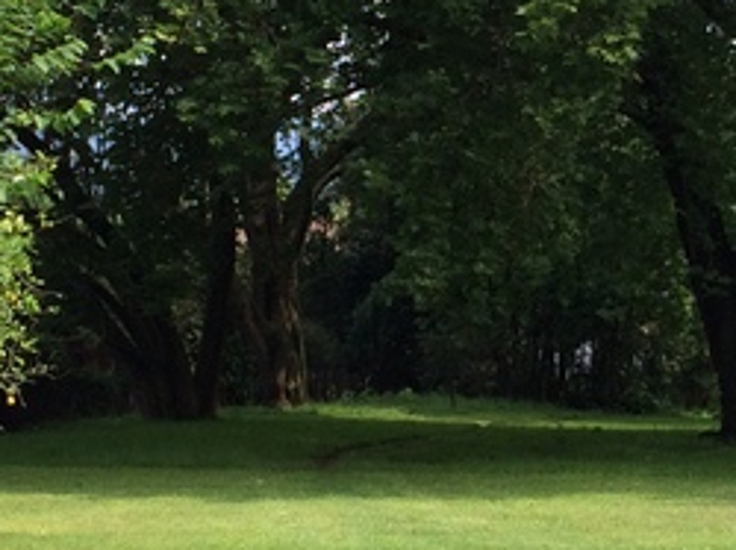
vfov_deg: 12.4
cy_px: 182
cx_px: 710
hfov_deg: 16.3
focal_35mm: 119
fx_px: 2528
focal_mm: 4.15
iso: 32
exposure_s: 1/954
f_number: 2.2
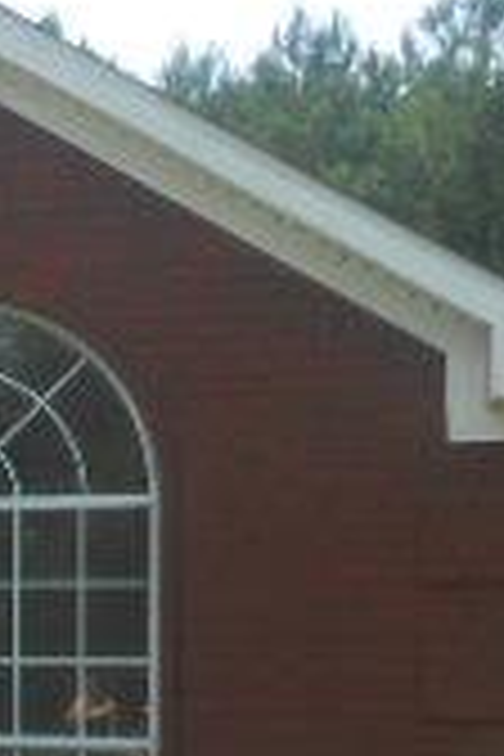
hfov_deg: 11.2
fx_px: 2163
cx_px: -702
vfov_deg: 19.6
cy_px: 616
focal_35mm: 103
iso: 80
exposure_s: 1/640
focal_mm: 4.6
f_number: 3.5
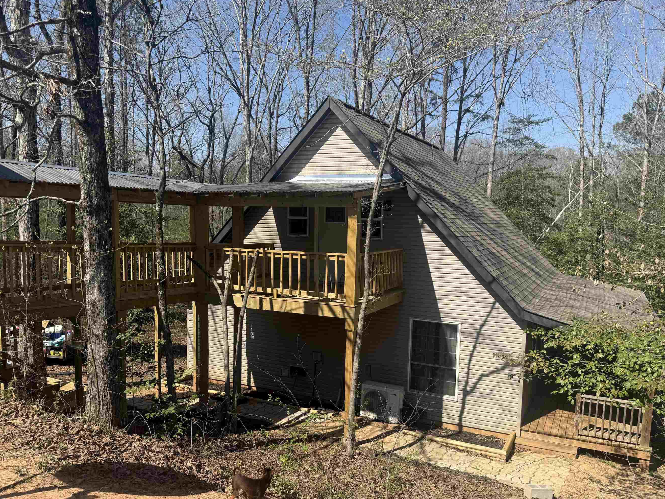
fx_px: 538
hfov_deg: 63.4
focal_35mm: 28
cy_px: 284
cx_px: 334
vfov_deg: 49.6
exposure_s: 1/3425
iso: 80
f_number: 1.78
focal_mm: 6.76
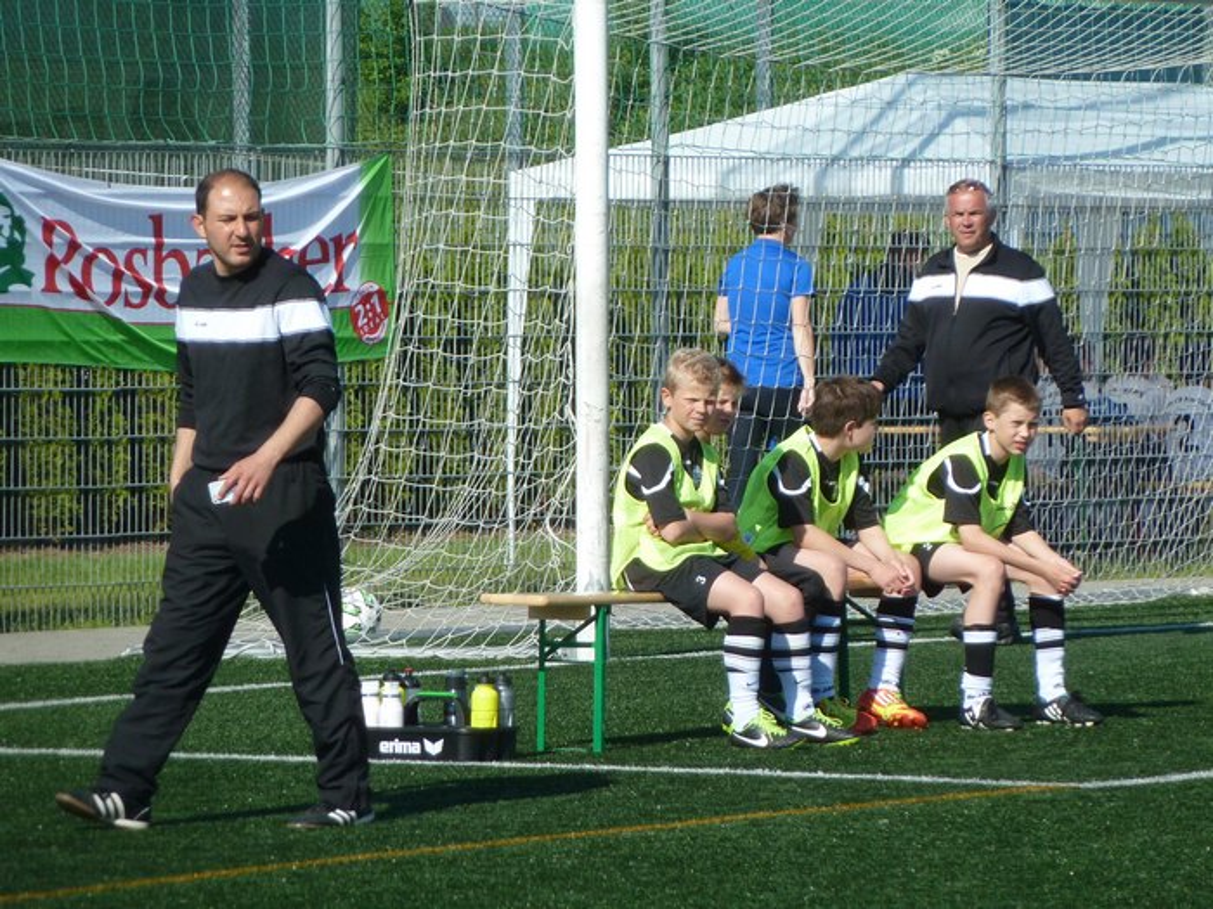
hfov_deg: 6.6
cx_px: 606
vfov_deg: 5.0
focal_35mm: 300
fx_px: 10512
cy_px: 454
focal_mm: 49.2
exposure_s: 1/800
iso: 160
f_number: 4.9
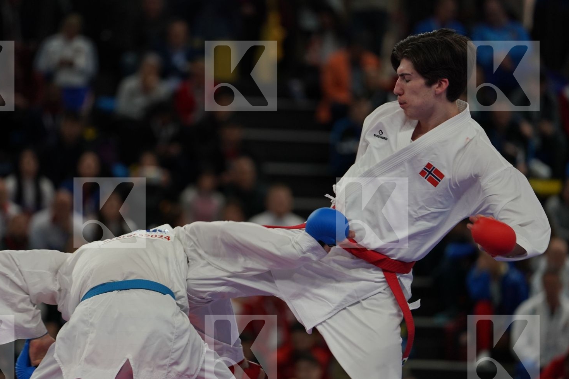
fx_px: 3873
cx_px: 241
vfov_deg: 5.6
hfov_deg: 8.4
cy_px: 213
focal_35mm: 245
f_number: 2.8
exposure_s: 1/1000
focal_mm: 200
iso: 1000
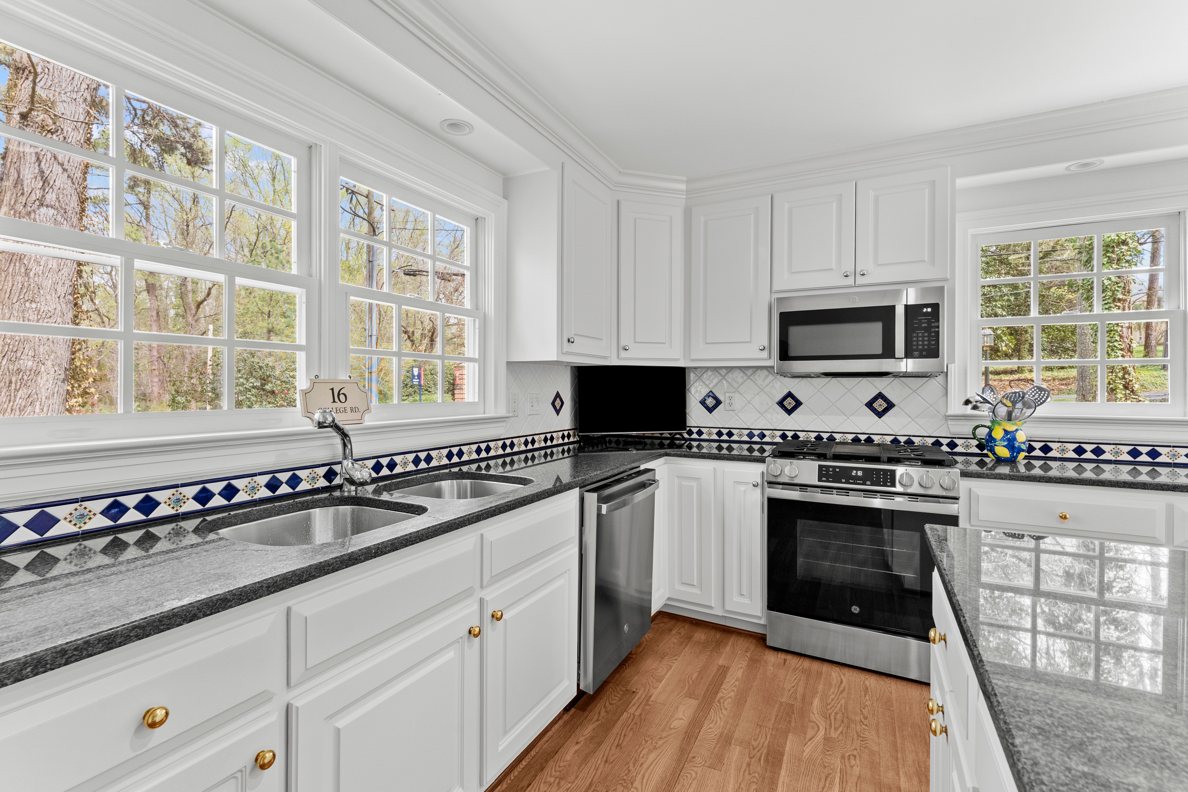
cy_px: 396
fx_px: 511
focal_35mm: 16
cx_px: 594
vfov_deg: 75.5
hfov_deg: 98.5
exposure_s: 1/5
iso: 1250
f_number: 10
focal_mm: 15.5
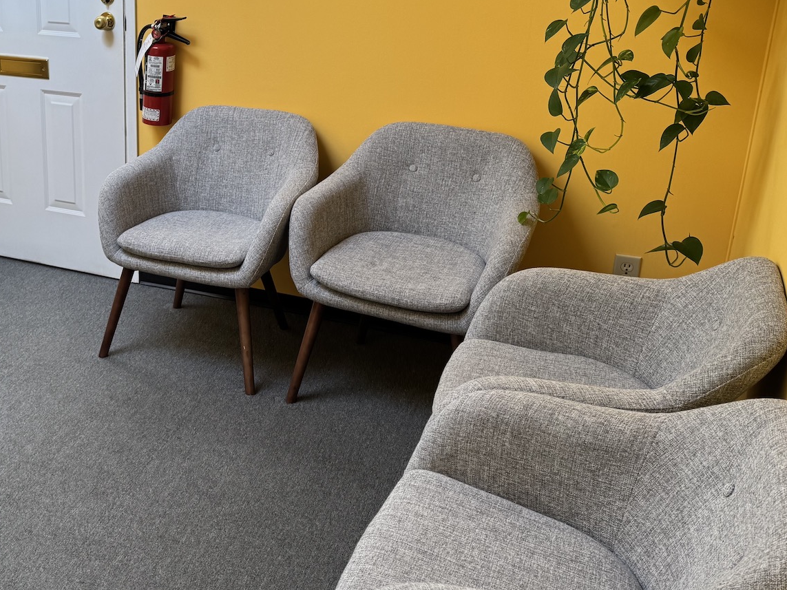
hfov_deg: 42.3
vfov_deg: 34.0
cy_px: 198
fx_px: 955
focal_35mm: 42
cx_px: 128
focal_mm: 6.76
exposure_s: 1/159
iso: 64
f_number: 1.78
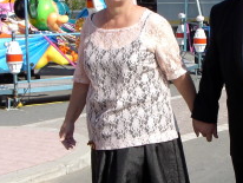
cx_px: 177
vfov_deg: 13.9
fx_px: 752
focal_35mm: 107
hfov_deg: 18.3
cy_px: 85
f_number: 5
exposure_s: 1/260
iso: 70
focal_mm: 7.1
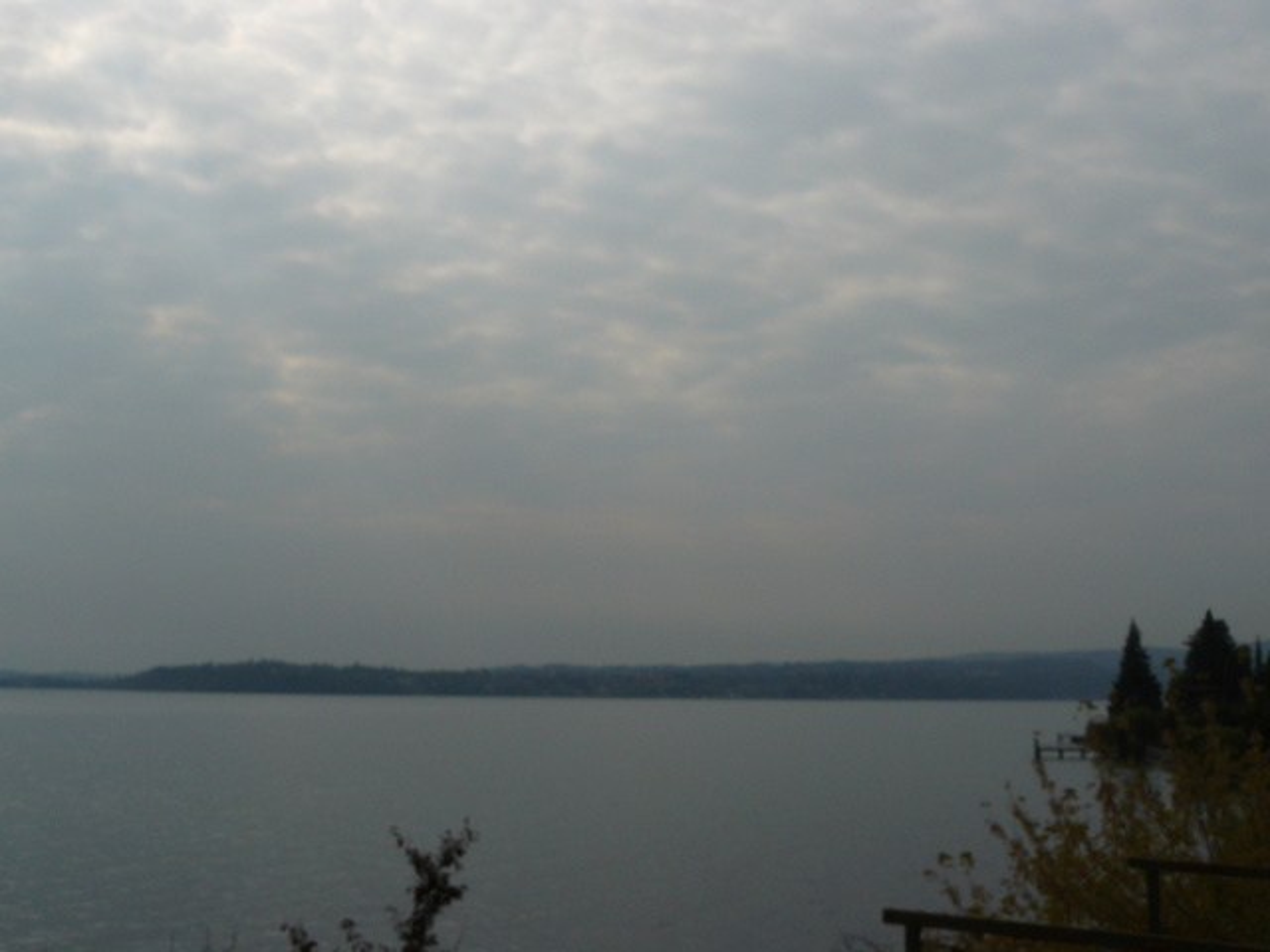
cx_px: 635
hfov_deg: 45.8
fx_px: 1504
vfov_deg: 35.1
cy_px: 476
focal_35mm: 41
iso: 100
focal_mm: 6.9
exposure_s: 1/640
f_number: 8
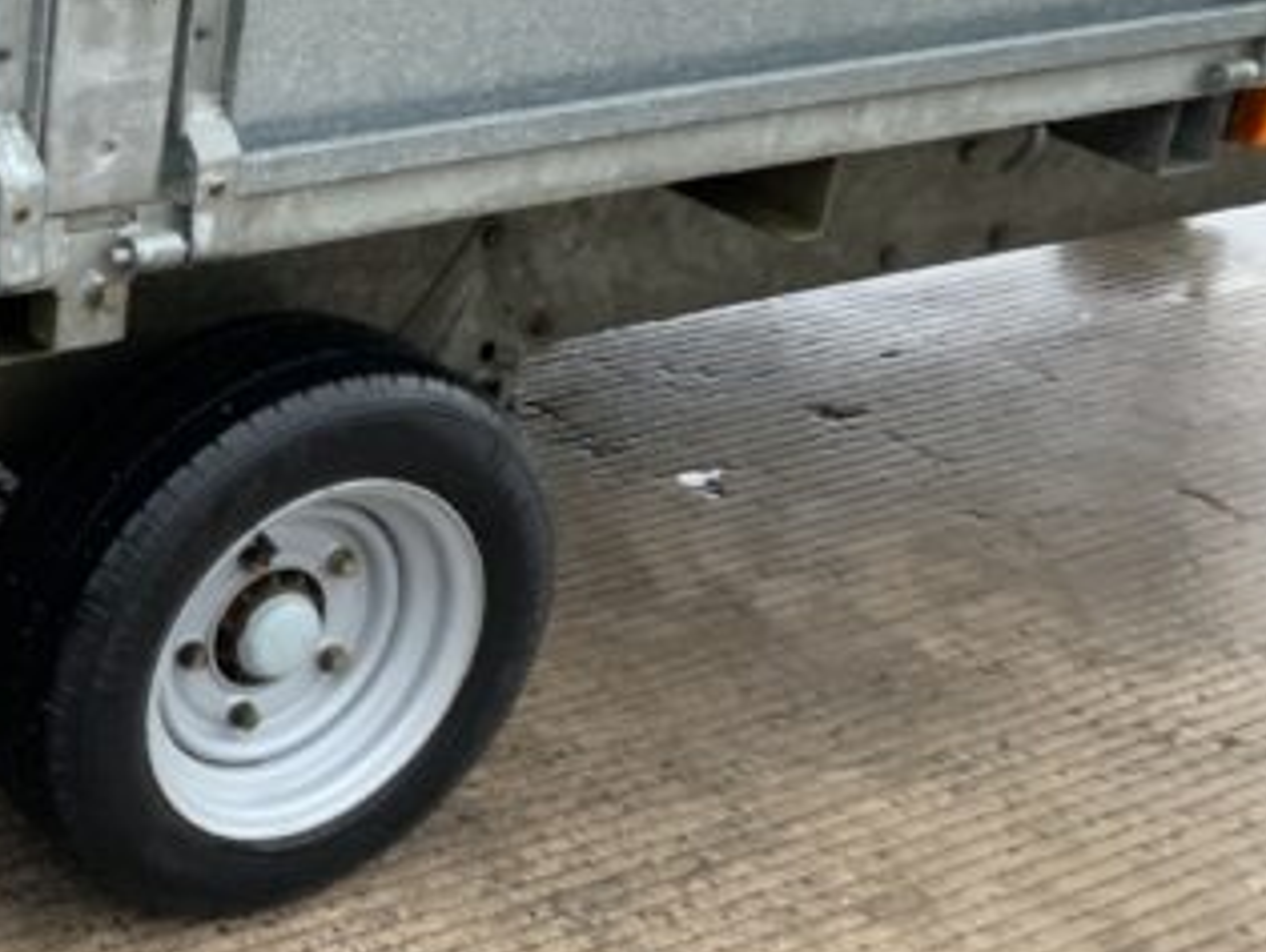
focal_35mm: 69
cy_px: 597
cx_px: -153
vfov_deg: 21.3
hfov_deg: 25.9
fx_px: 2526
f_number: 1.8
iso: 160
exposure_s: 1/60
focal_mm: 3
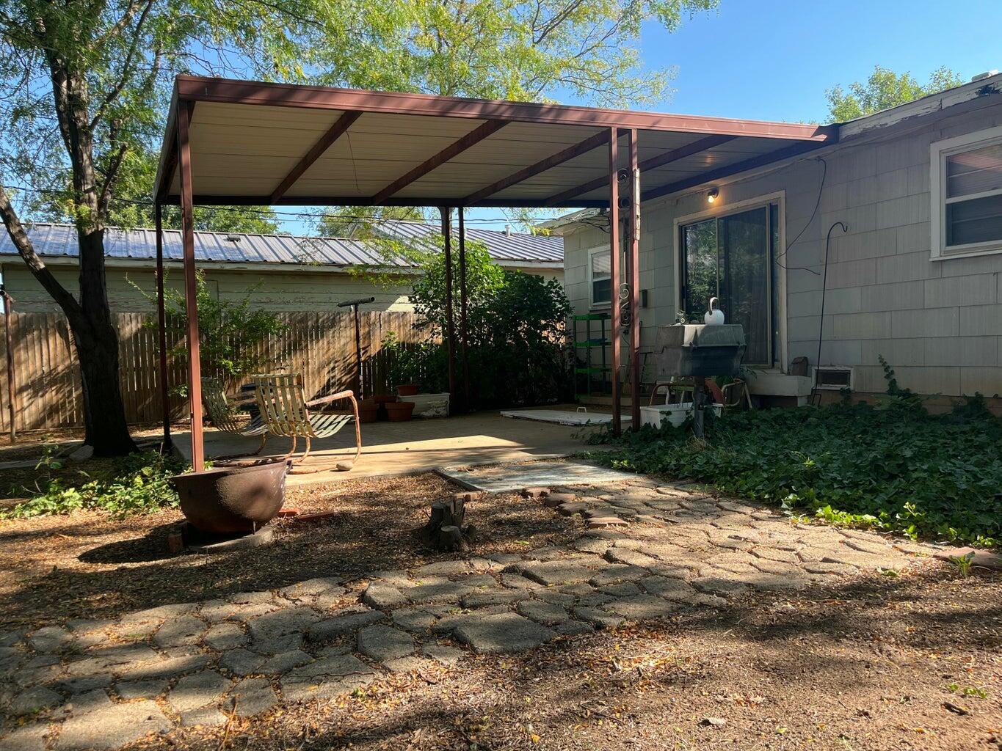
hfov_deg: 67.3
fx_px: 753
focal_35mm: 26
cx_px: 501
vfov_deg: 53.1
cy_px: 376
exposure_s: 1/577
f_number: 1.6
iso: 50
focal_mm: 5.1
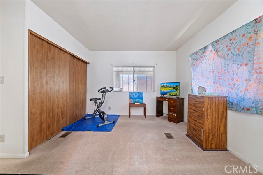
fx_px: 102
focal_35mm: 14
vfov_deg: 81.1
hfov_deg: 104.3
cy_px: 88
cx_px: 132
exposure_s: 1/1.25
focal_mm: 14
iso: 500
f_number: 10
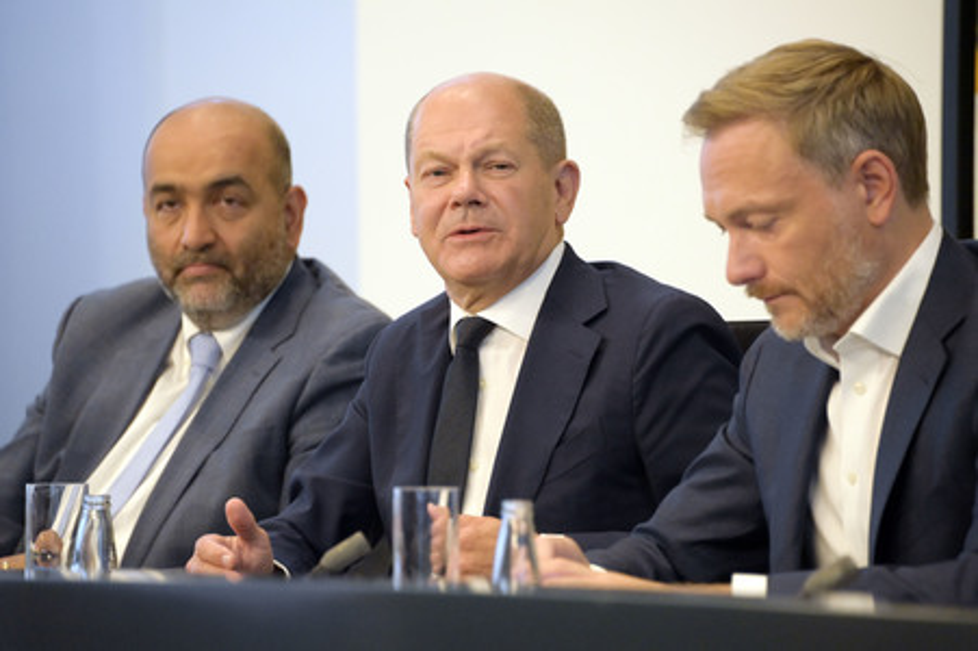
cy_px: 326
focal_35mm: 250
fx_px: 6787
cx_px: 489
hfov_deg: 8.2
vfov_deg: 5.5
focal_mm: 250
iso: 8000
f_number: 5.6
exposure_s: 1/320
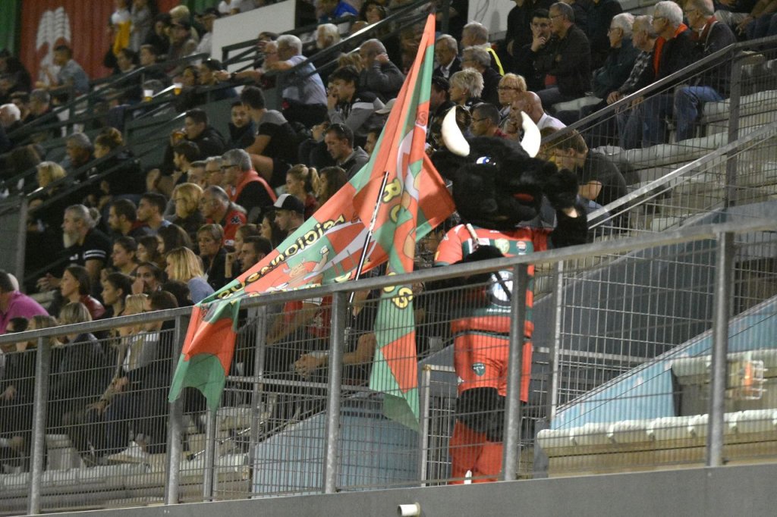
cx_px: 388
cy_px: 258
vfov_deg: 5.4
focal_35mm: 255
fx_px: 5502
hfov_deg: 8.1
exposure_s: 1/640
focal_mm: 170
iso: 6400
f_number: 4
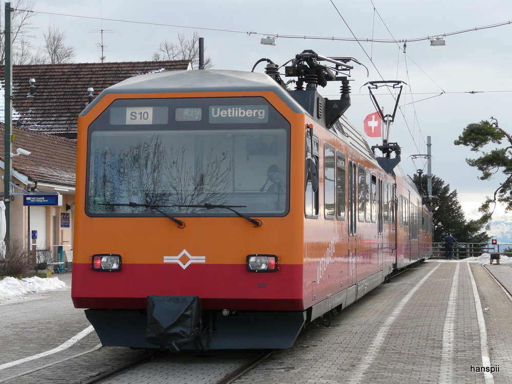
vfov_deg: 17.8
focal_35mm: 83
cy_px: 192
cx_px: 256
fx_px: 1228
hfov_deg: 23.6
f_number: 4
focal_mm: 13.6
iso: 100
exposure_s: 1/160
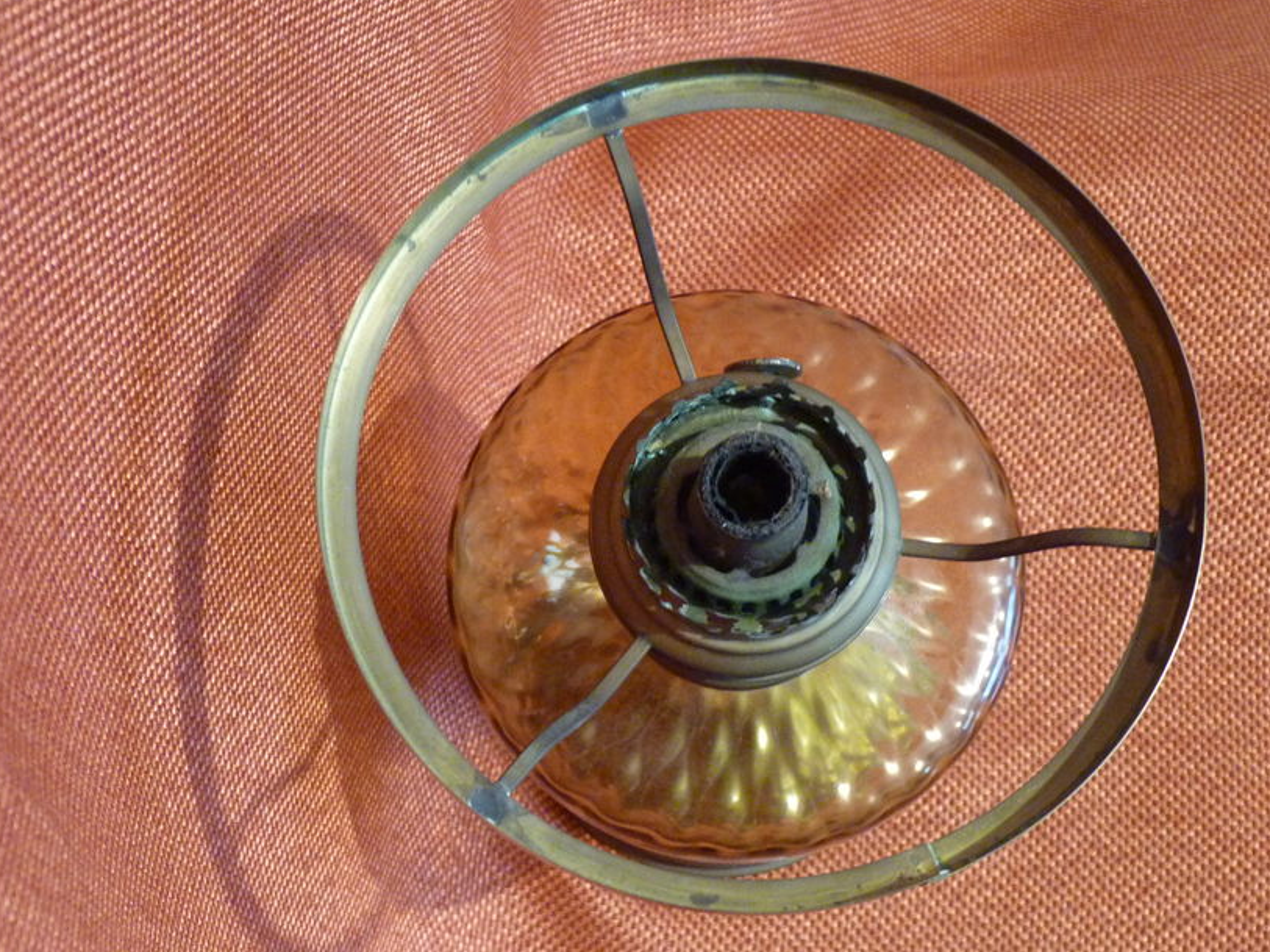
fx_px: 2347
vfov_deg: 22.9
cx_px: 586
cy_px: 550
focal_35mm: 64
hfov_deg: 30.3
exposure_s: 1/4
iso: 400
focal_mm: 9.2
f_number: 3.2
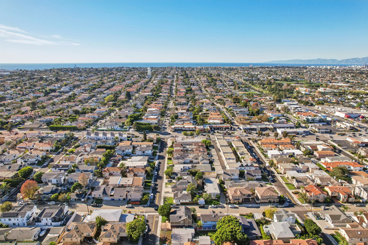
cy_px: 122
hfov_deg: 78.6
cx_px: 184
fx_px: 225
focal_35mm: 22
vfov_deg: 57.2
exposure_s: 1/2000
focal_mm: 8.38
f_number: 2.8
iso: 140
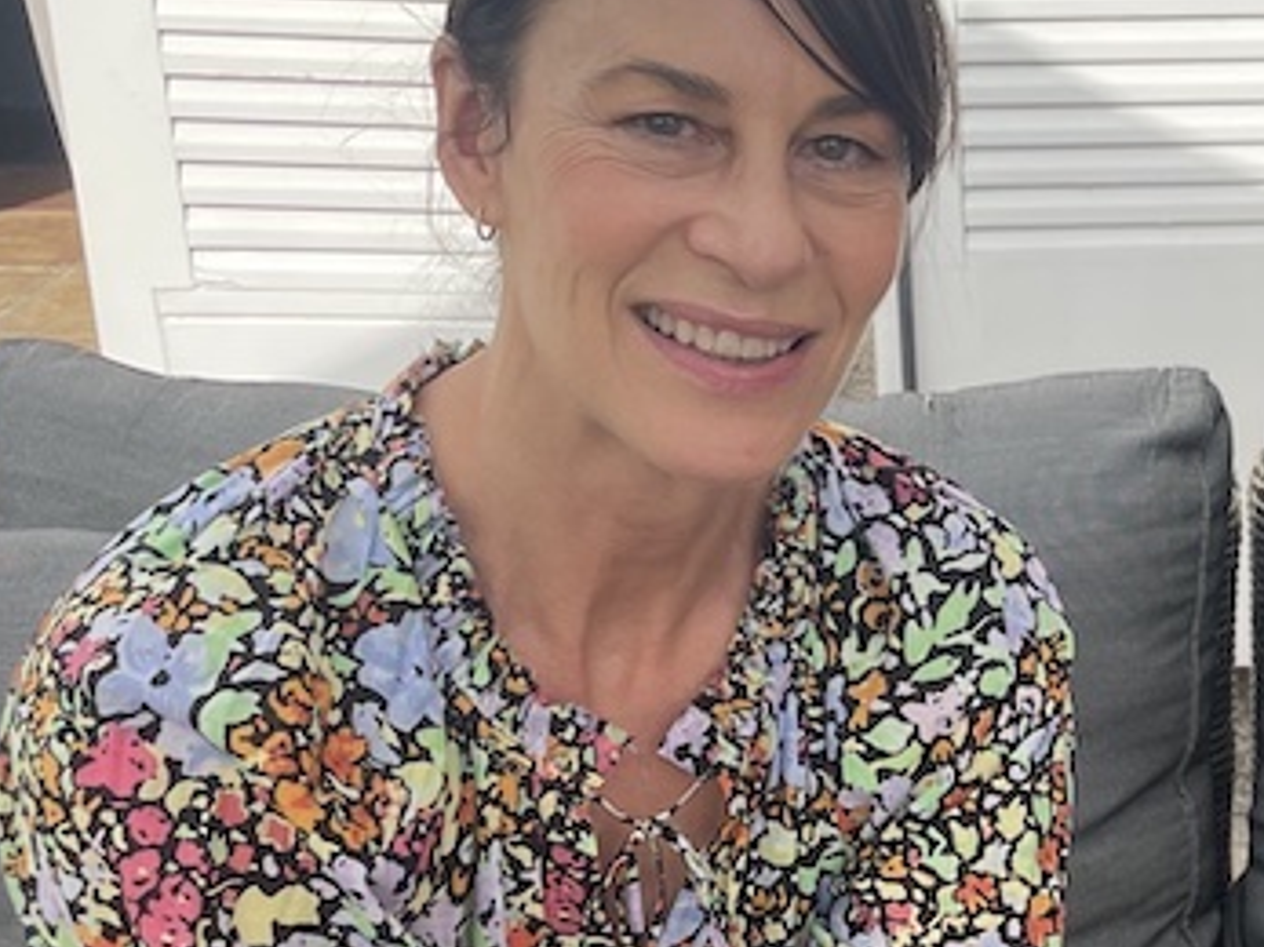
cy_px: 586
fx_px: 2519
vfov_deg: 21.3
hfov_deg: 26.0
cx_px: 1399
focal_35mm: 69
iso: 32
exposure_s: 1/1689
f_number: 1.6
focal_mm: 4.2
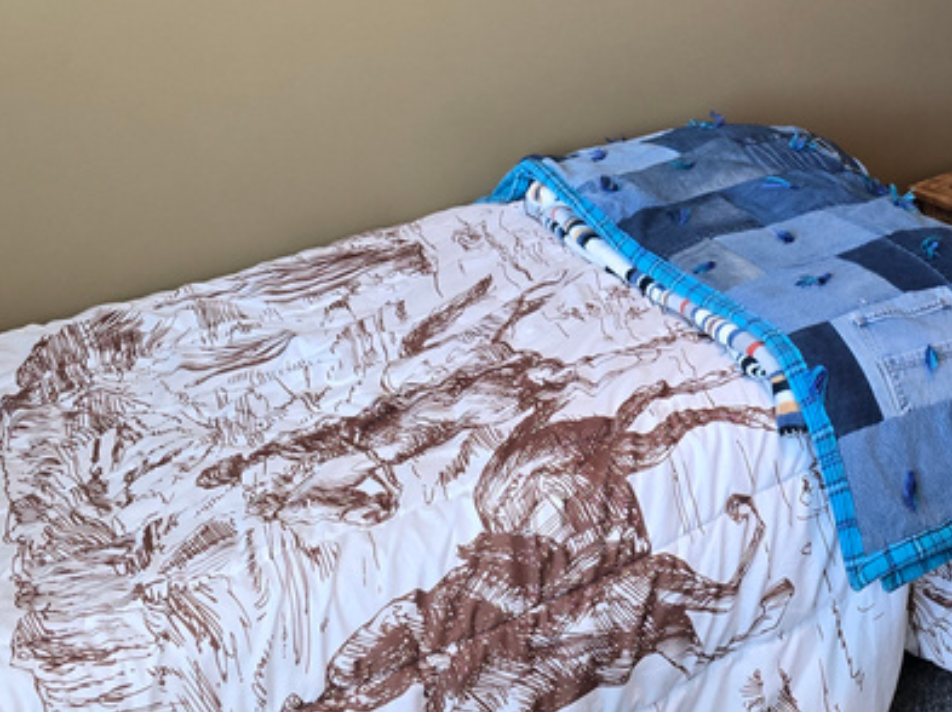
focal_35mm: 60
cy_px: -116
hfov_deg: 30.9
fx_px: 1649
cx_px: 833
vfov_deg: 22.6
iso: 100
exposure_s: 1/120
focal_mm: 6.3
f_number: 1.7
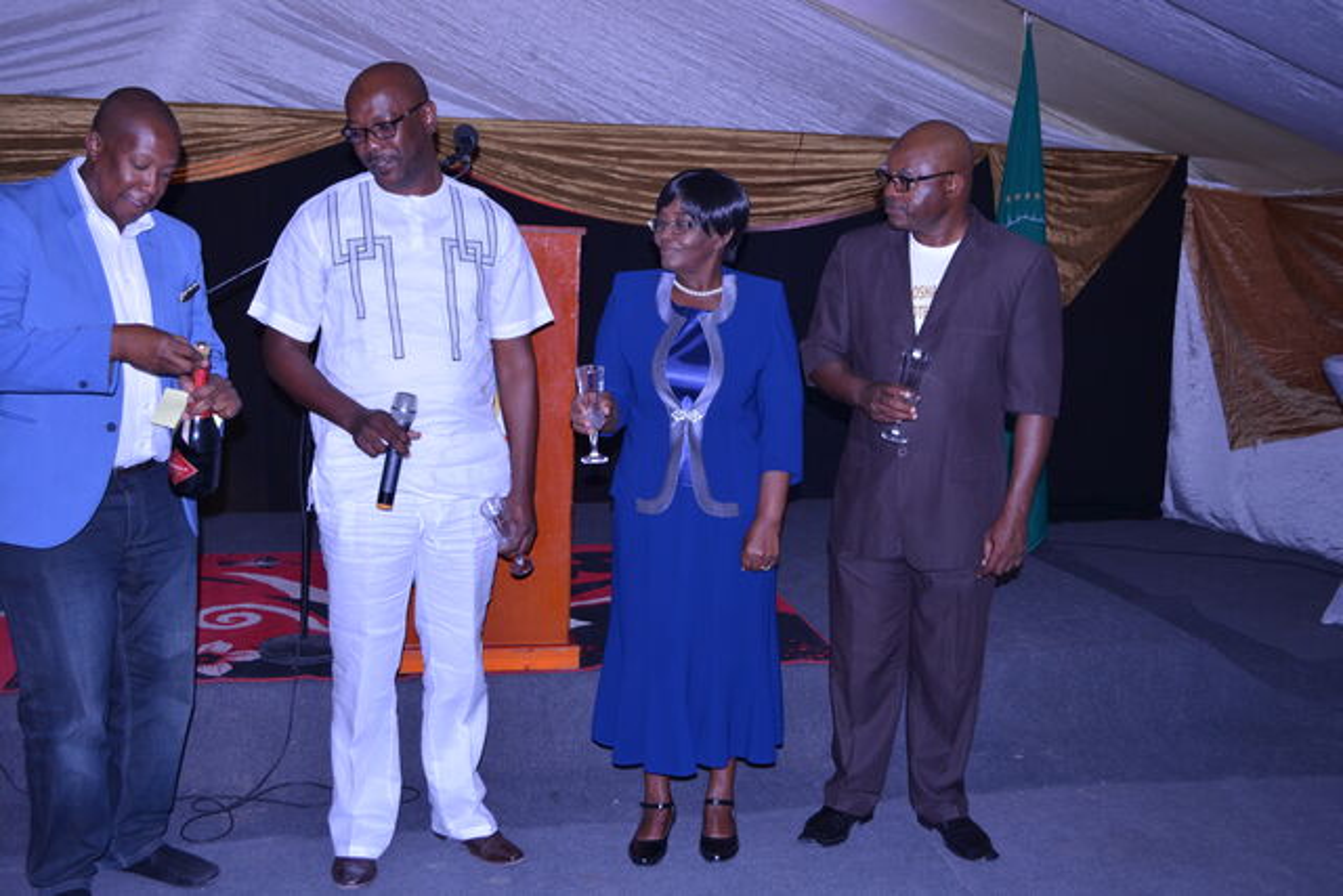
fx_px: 1343
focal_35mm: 36
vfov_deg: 36.9
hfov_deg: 53.1
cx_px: 672
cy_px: 448
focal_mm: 24
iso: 320
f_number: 4
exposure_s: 1/60
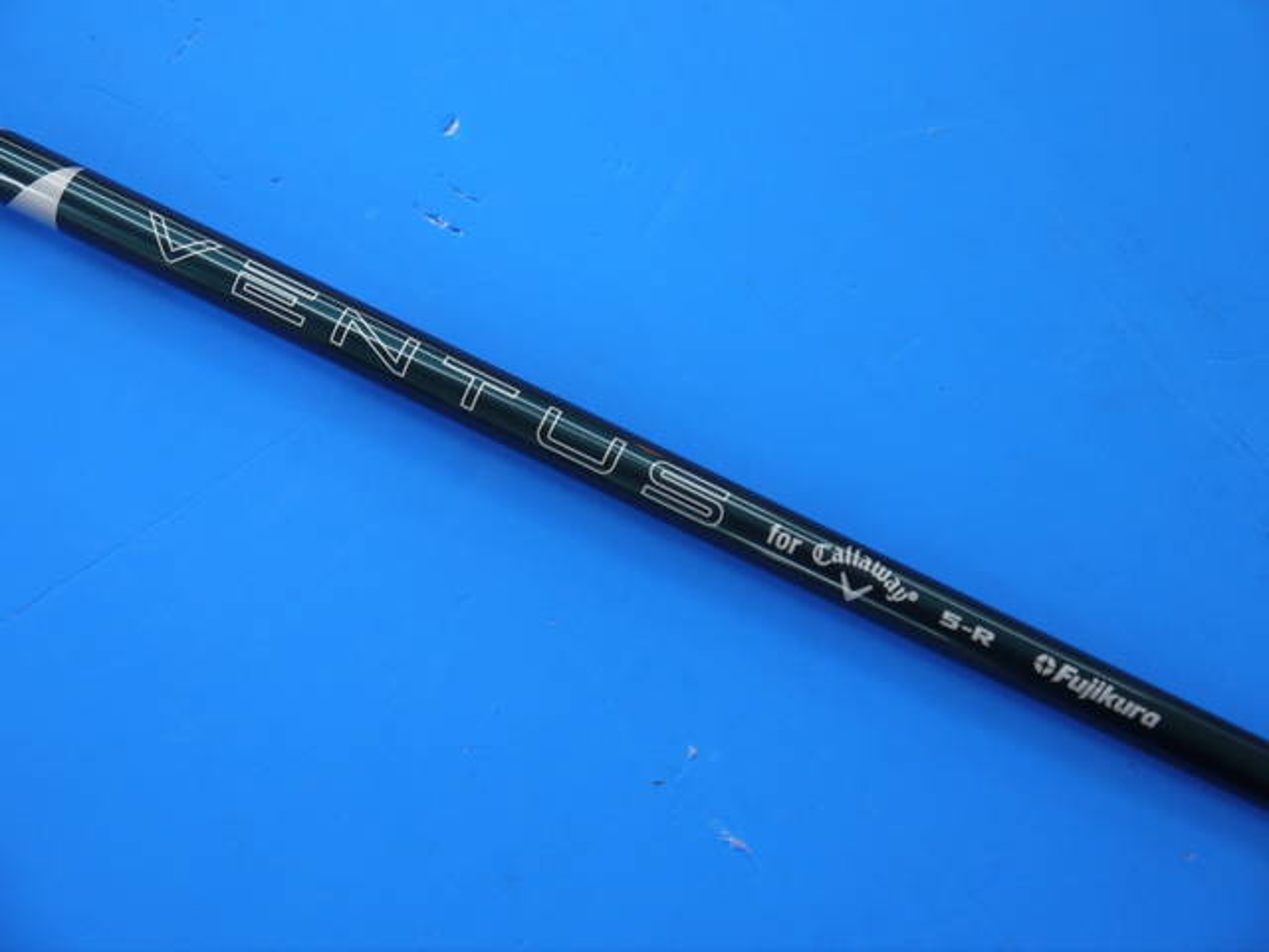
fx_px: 1906
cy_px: 476
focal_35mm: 52
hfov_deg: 36.8
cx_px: 634
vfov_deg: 28.0
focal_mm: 26
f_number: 4.7
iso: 320
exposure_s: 1/125
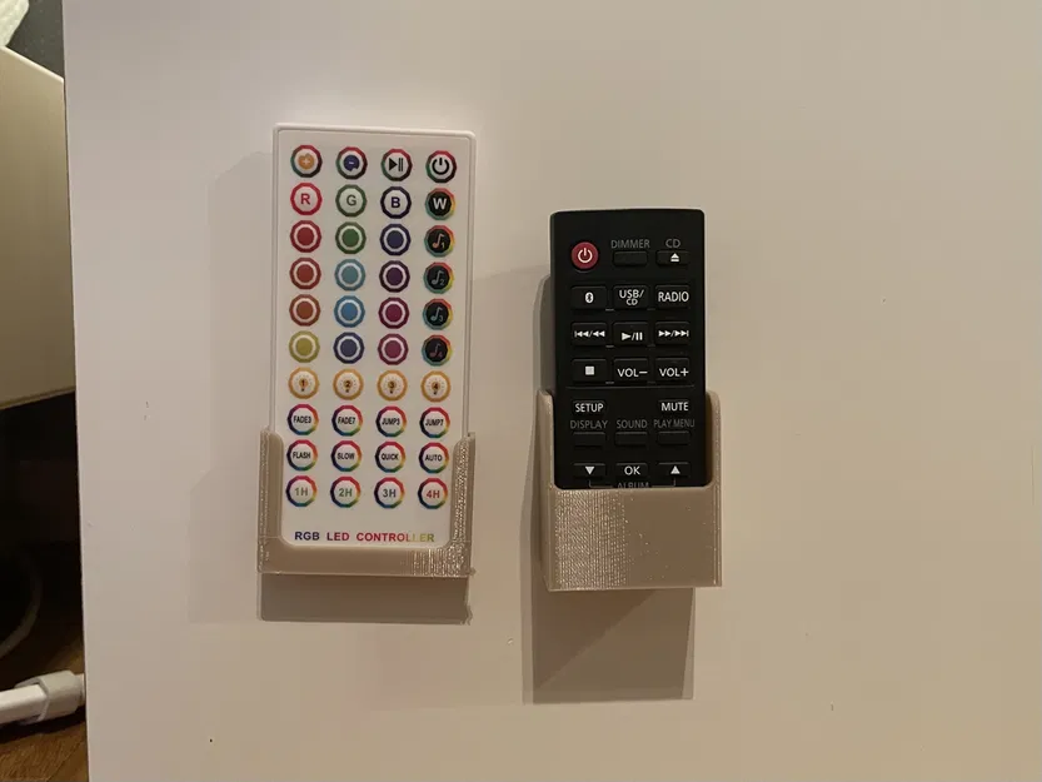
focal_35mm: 26
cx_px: 521
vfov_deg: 53.1
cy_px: 391
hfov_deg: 67.3
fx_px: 783
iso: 400
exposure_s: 1/33
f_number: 1.6
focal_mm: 4.2
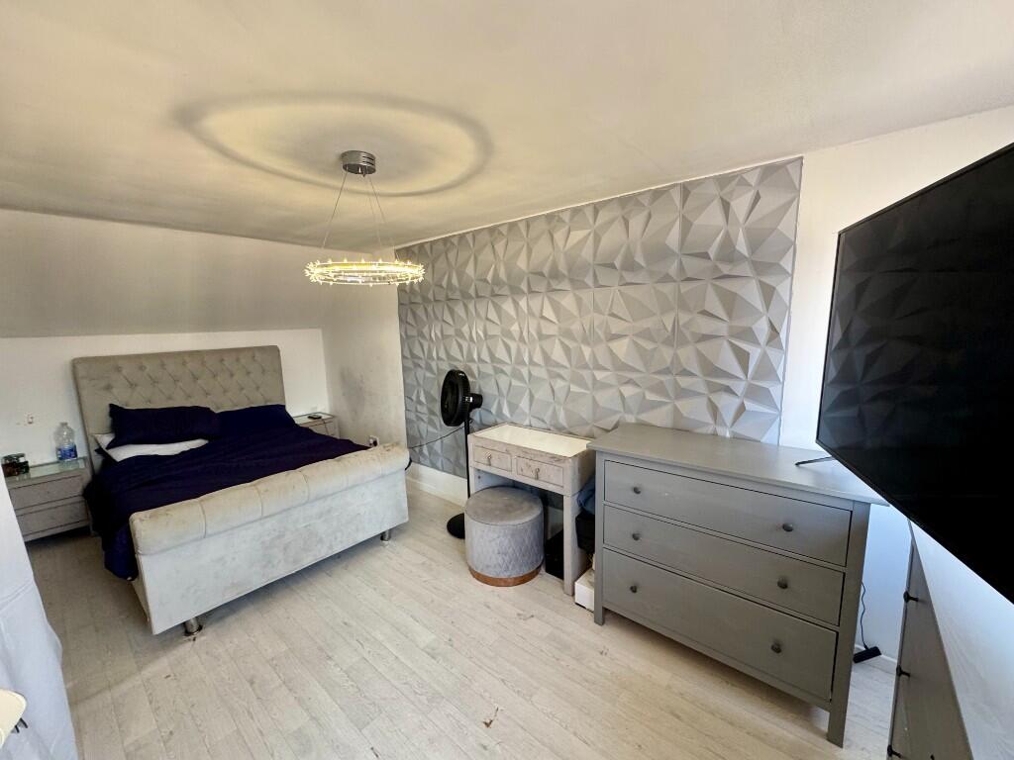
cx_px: 507
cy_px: 380
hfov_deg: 102.1
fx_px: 410
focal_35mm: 14
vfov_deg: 85.7
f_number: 2.2
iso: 160
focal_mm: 2.22
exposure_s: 1/100
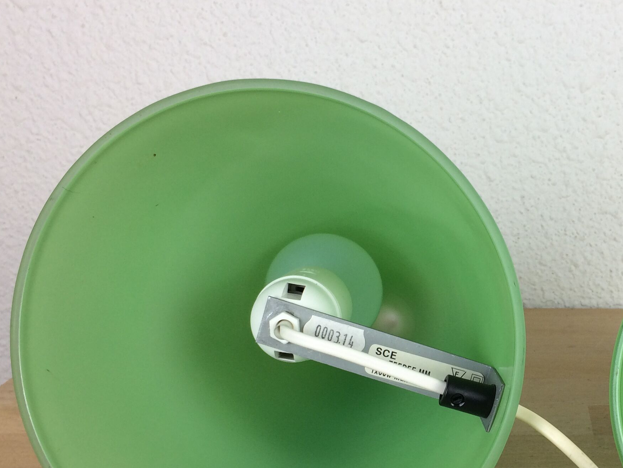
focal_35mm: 54
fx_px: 972
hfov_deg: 34.3
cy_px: 336
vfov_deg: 26.8
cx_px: 512
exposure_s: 1/50
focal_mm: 4.15
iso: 32
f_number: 2.2
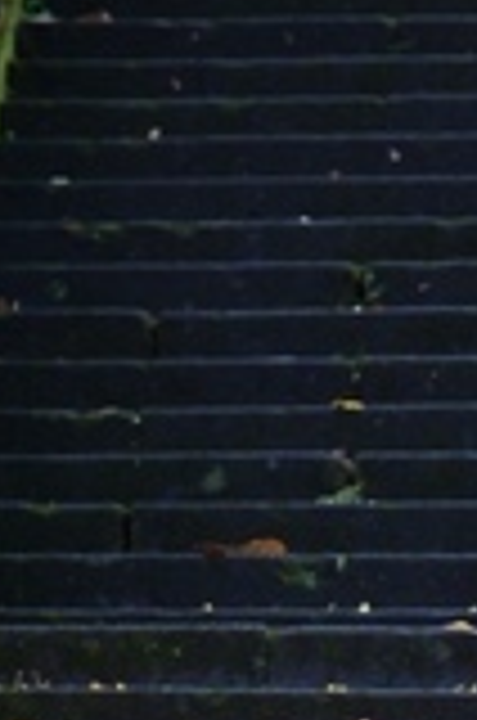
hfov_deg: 2.7
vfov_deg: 4.0
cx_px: 806
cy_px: 918
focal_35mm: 511
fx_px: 10200
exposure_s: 1/160
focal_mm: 85
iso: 250
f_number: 1.4
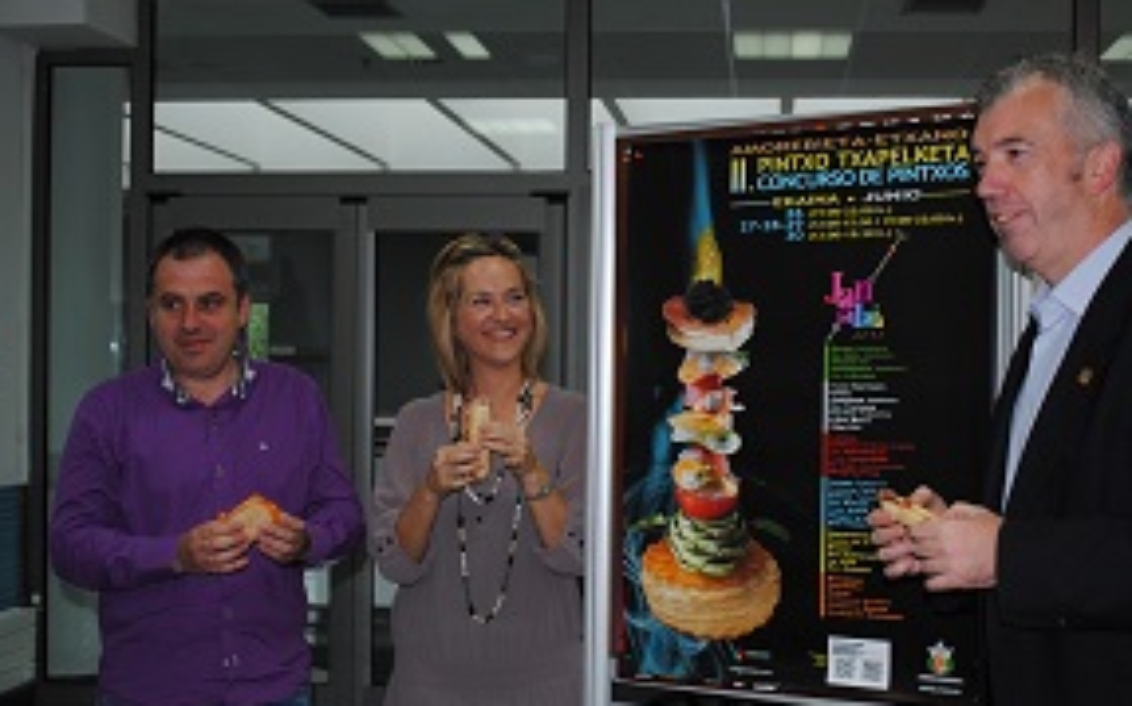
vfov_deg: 25.8
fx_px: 1542
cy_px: 385
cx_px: 655
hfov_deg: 40.2
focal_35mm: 50
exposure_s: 1/60
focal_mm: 24
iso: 200
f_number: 4
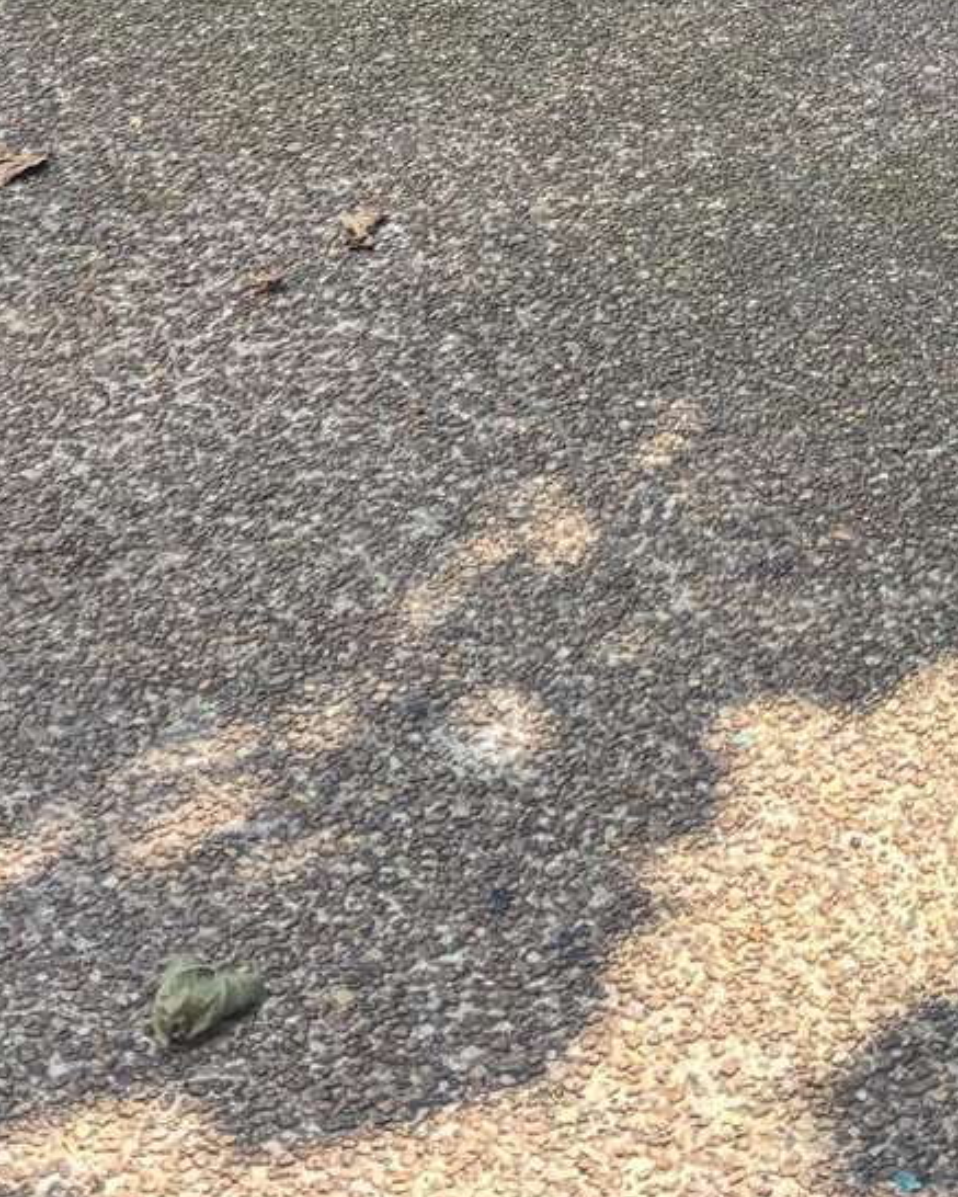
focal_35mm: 107
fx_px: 3791
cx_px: 1392
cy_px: -1074
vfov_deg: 15.1
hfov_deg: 13.6
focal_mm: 5.96
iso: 50
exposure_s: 1/307
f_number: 1.6
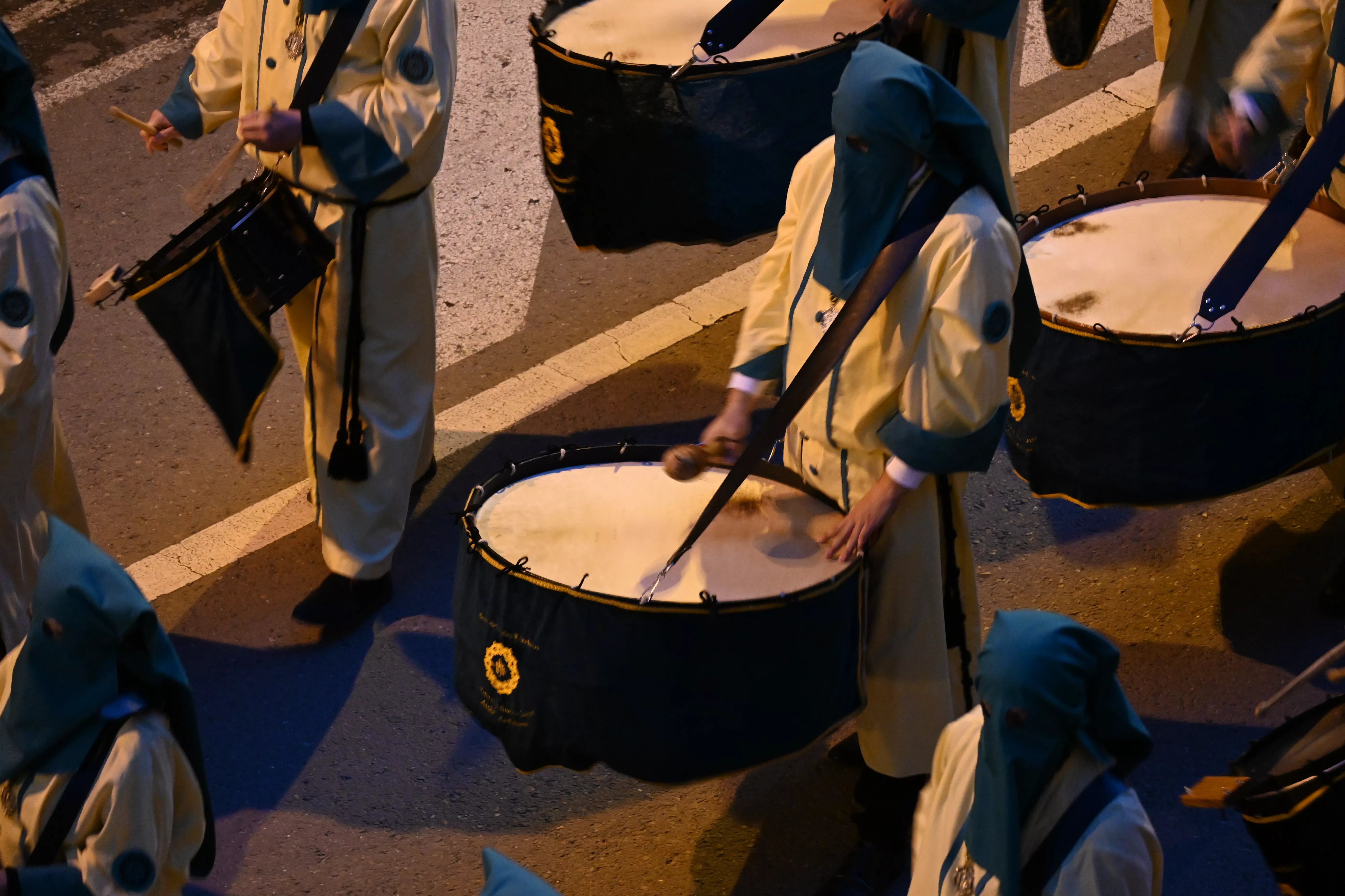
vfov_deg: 7.0
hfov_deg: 10.5
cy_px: 448
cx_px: 672
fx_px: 7285
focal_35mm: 195
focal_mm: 130
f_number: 5.3
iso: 3200
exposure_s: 1/30
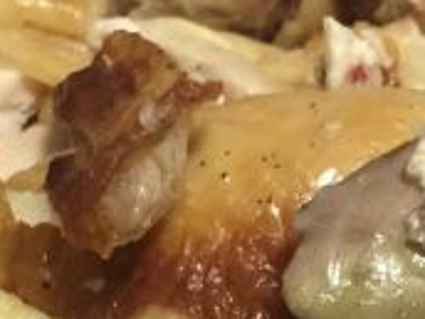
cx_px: 227
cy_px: 540
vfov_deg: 11.8
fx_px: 1449
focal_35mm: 118
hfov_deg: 16.7
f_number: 2.2
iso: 250
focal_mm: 4.15
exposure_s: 1/20
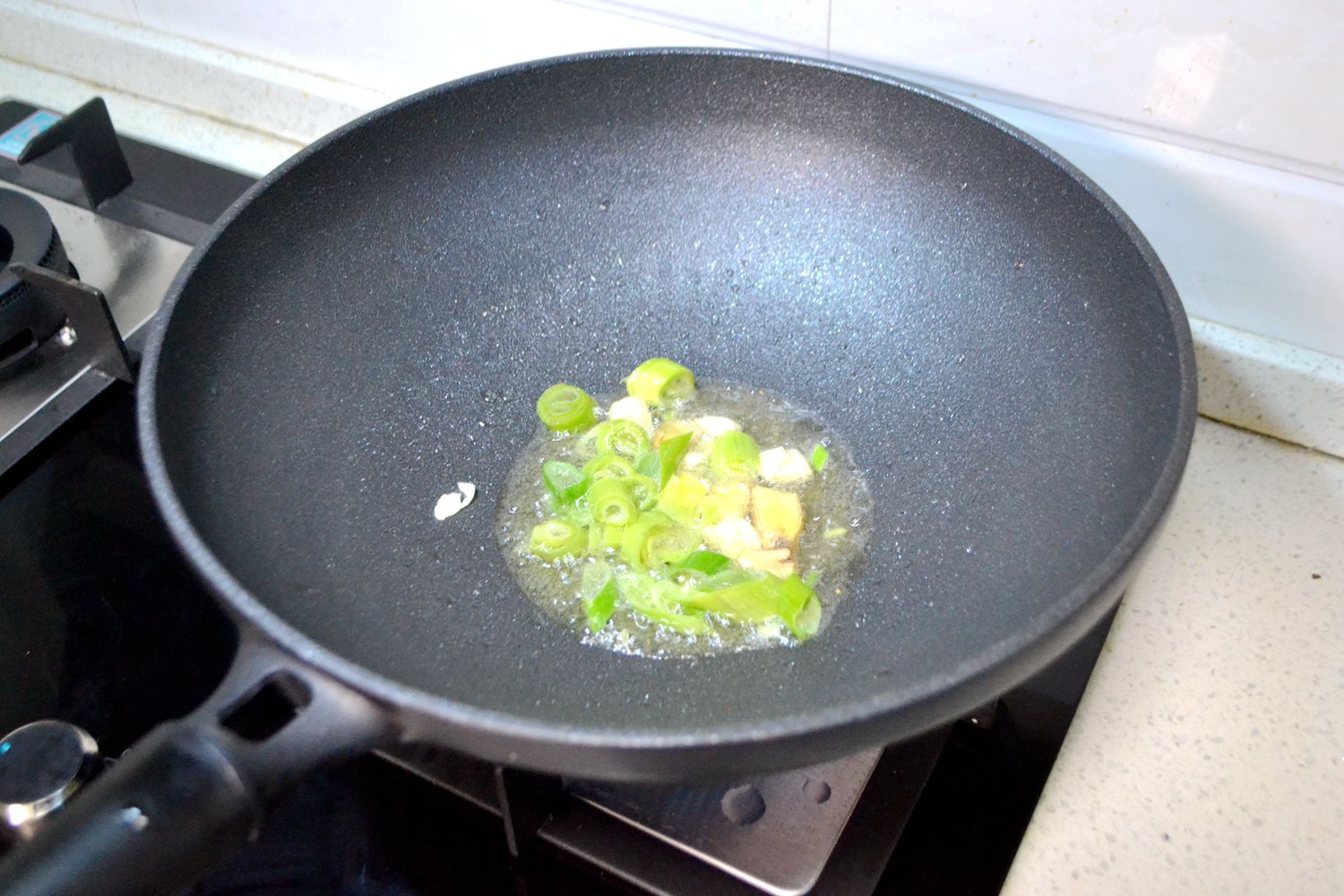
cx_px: 672
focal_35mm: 36
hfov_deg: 53.1
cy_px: 448
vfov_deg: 36.9
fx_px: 1344
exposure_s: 1/60
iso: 2500
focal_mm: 24
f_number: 4
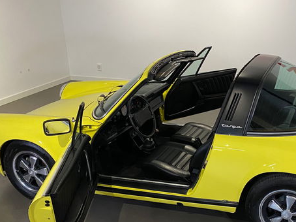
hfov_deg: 42.0
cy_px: 151
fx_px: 376
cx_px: 211
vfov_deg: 32.5
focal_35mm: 44
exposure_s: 1/60
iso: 250
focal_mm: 4.25
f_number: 1.8
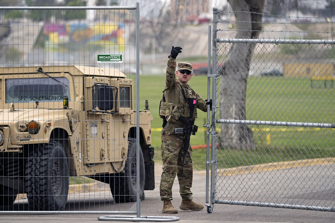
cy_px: 111
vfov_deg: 6.4
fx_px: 2001
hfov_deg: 9.6
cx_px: 167
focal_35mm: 215
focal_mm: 143
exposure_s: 1/1250
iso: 500
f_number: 2.8
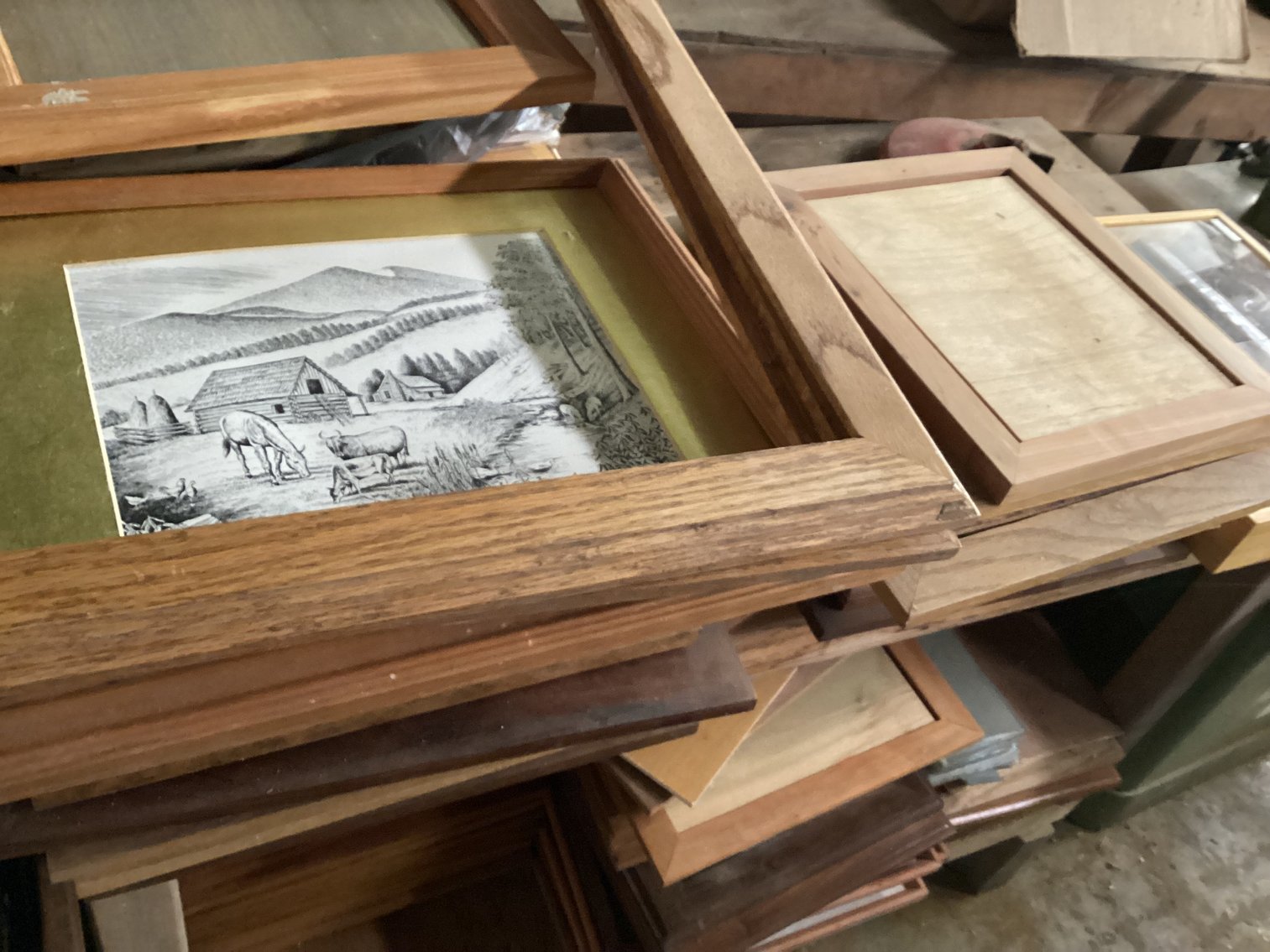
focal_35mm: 31
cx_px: 635
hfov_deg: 58.3
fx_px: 1137
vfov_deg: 45.4
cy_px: 476
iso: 640
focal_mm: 3.3
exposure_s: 1/30
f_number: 2.4
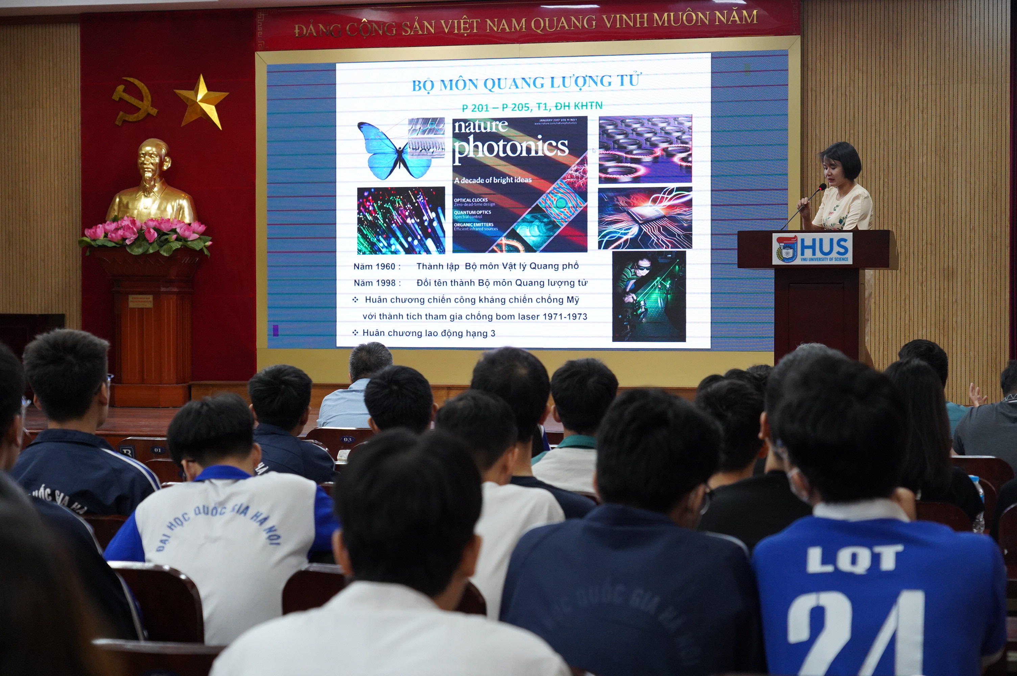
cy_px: 338
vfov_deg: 20.3
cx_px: 508
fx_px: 1891
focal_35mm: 67
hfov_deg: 30.1
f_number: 5.6
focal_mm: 67
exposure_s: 1/125
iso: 4000
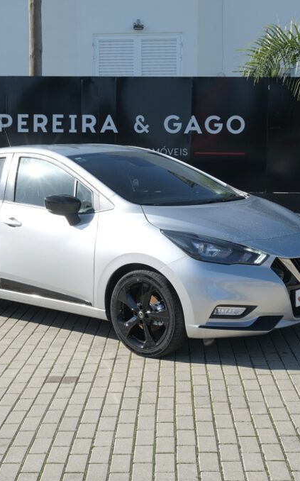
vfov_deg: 35.7
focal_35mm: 57
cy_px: 242
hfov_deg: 22.7
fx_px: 747
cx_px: 126
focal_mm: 24.9
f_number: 9
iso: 160
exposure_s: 1/200
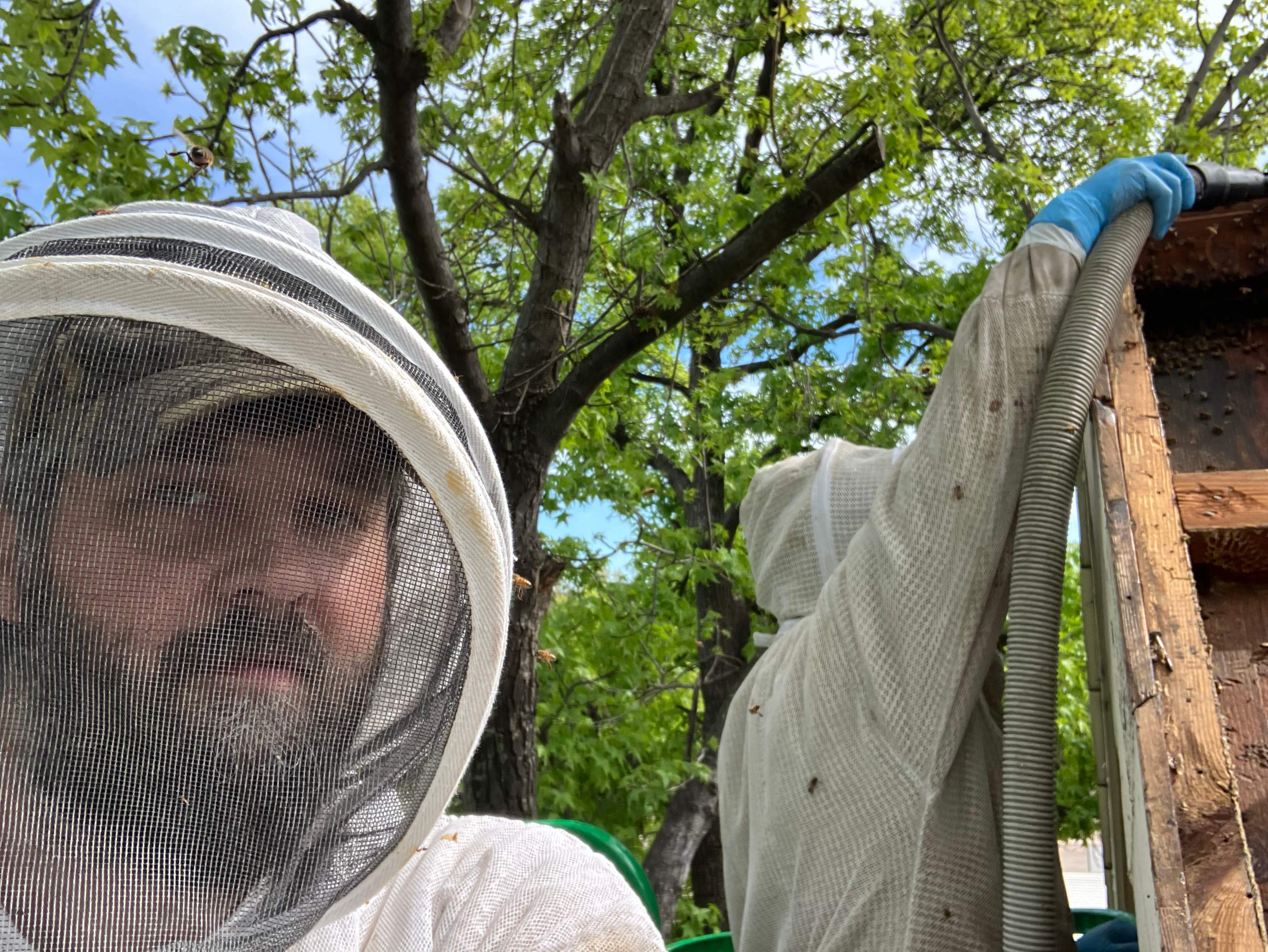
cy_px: 476
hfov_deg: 56.8
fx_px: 1173
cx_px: 634
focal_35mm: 32
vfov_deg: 44.2
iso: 20
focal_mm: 2.87
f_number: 2.2
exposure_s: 1/283
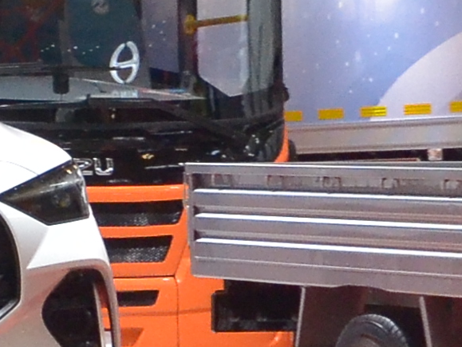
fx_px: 4088
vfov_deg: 4.8
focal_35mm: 306
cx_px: -805
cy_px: -338
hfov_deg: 6.1
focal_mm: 25
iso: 2000
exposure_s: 1/400
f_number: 5.6
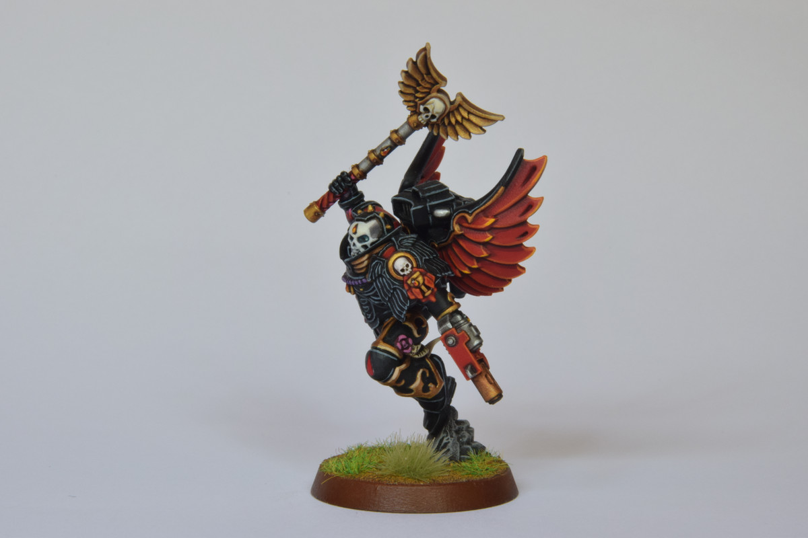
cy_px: 269
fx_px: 3535
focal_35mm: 158
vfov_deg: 8.7
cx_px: 404
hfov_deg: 13.0
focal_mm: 105
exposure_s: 1
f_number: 36
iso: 400
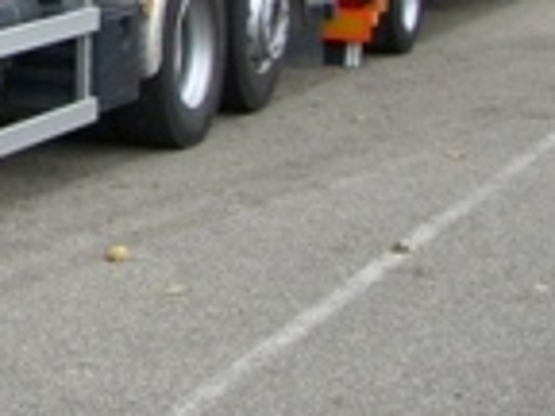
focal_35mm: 142
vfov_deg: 10.0
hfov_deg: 13.1
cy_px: -289
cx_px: -301
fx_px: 2277
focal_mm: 6.2
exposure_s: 1/250
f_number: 2.7
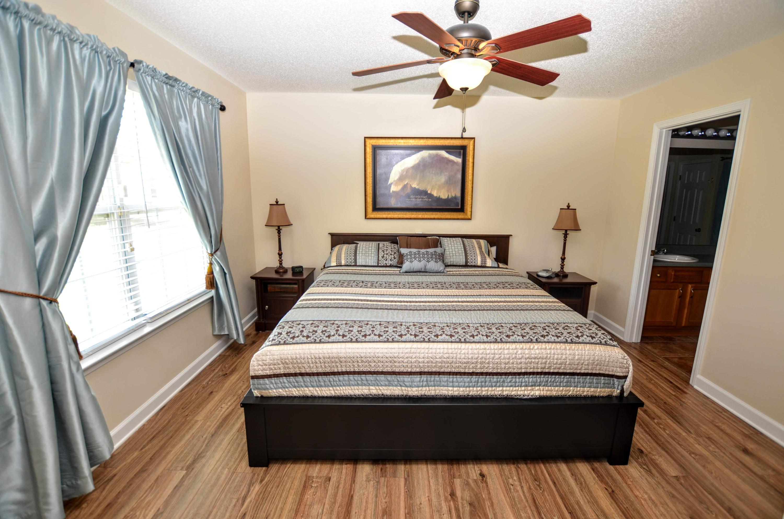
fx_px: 326
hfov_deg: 100.5
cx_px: 392
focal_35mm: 15
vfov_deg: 77.1
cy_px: 260
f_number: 4
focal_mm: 10
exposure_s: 1/60
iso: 200
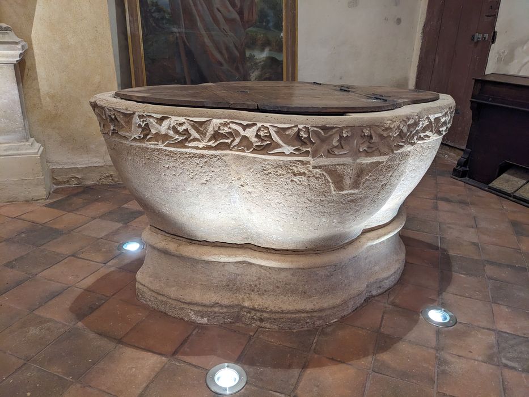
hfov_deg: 65.3
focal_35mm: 27
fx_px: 413
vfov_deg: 51.4
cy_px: 198
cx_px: 264
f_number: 1.73
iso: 147
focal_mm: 4.38
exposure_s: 1/99.9
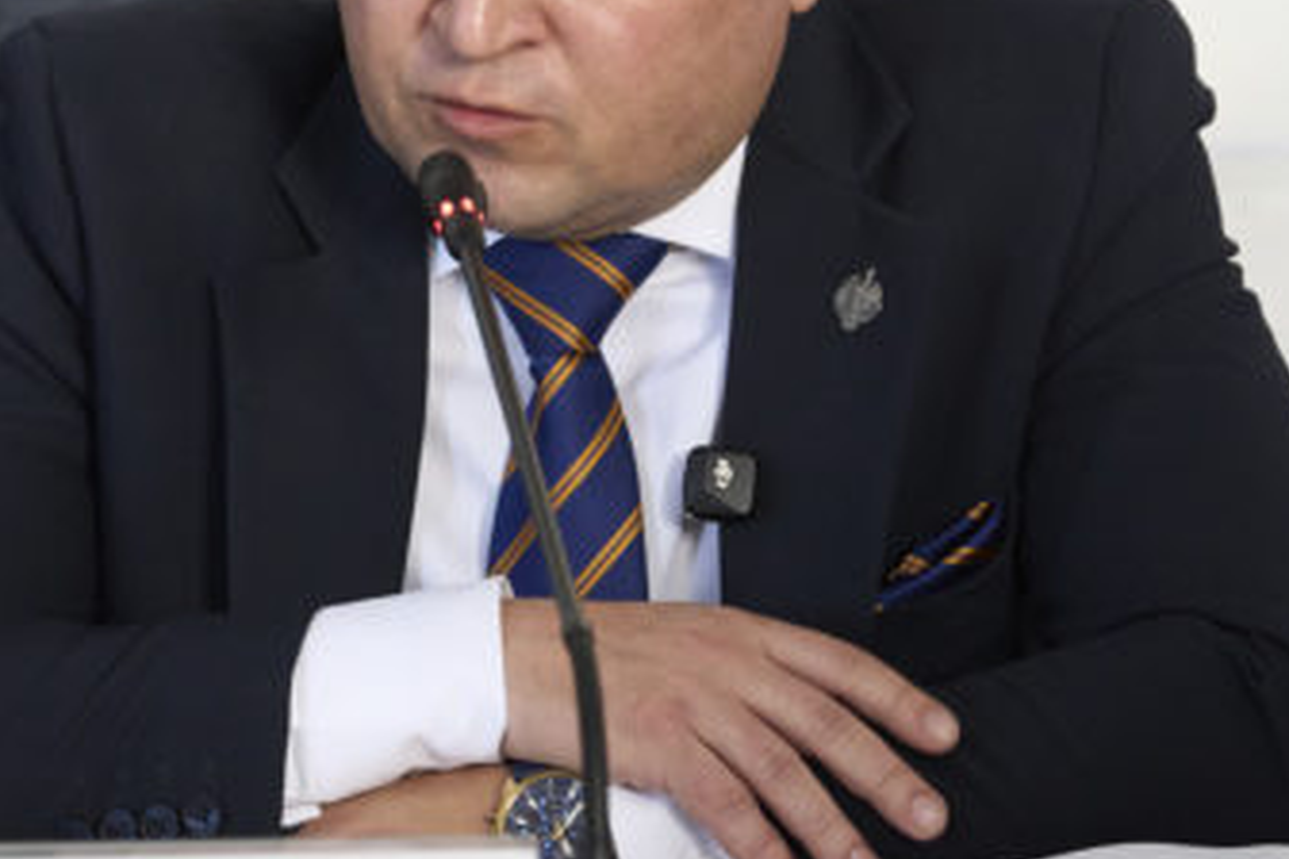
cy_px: 226
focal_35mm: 263
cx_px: 453
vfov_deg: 5.2
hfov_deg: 7.8
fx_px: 9416
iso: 3200
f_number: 5.6
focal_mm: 115
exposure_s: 1/160
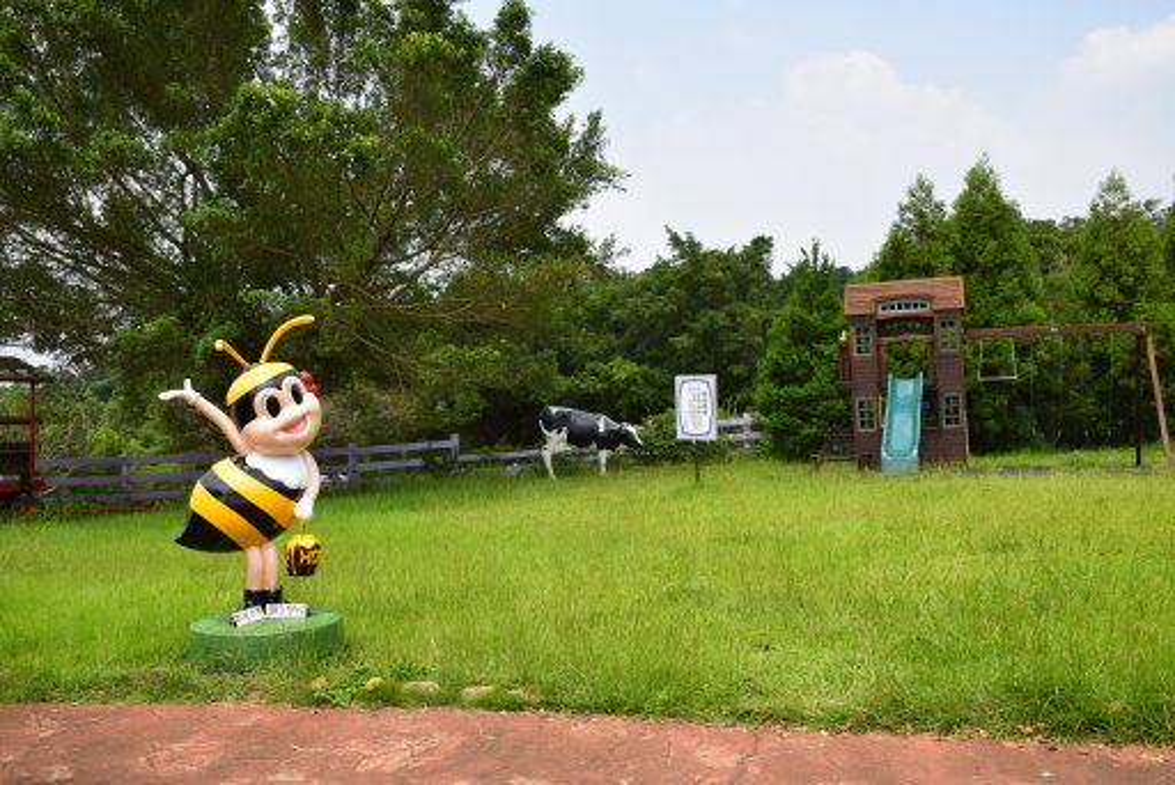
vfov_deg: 36.9
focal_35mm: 36
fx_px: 1176
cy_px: 392
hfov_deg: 53.1
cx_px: 588
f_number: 8
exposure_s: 1/200
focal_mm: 24
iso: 100
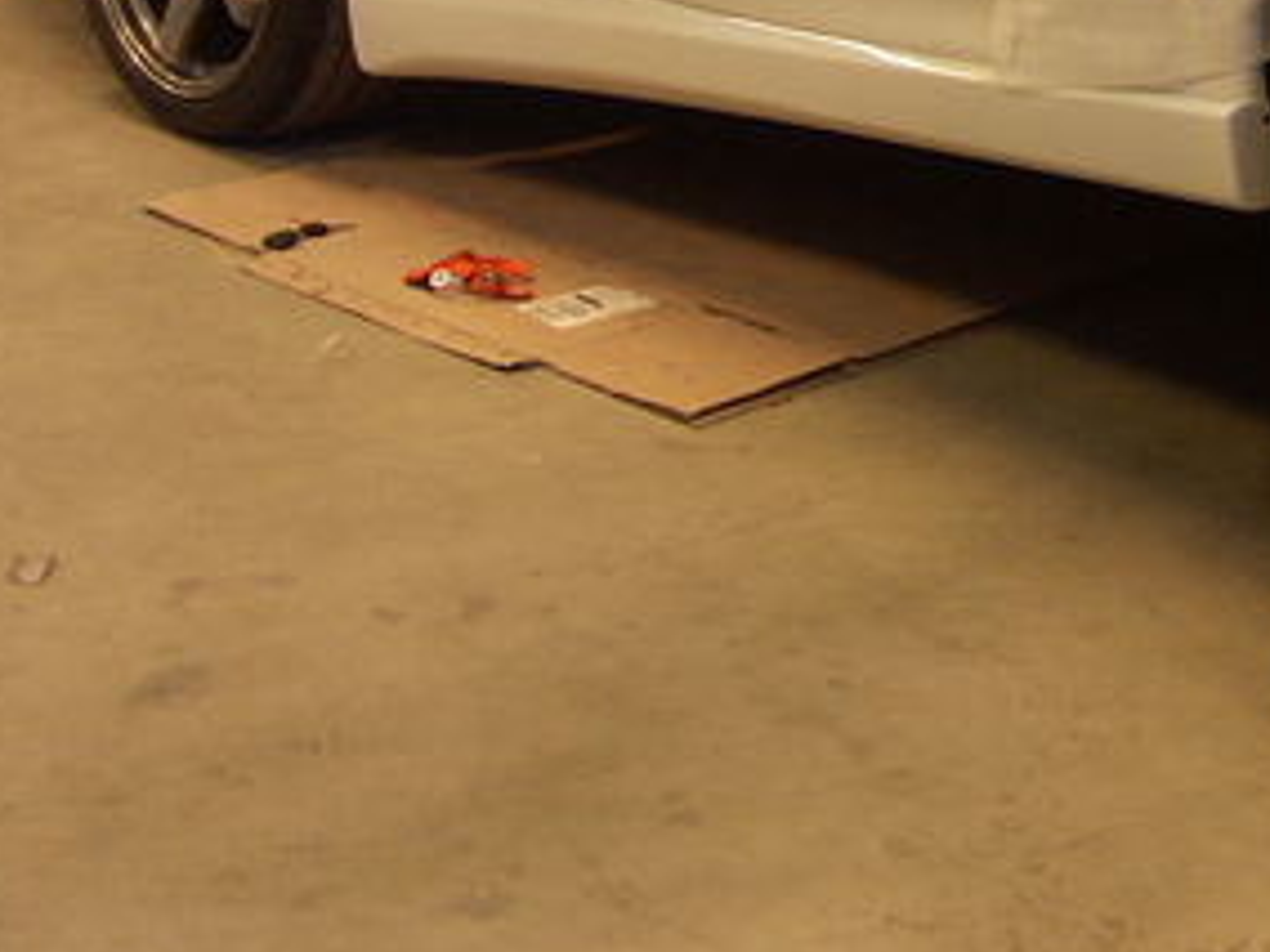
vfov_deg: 15.9
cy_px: -103
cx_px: 1328
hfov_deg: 20.9
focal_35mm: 90
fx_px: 3302
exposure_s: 1/10
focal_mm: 10.46
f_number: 2.8
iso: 125
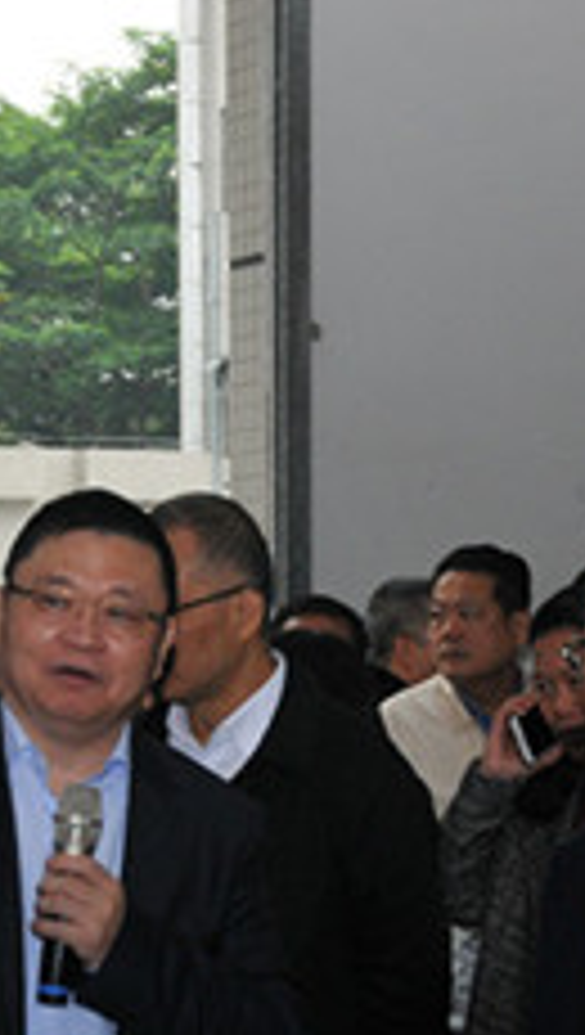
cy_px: 783
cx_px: 338
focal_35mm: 139
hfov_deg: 8.8
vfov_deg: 15.4
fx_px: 3819
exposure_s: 1/400
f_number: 5
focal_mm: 34
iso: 500
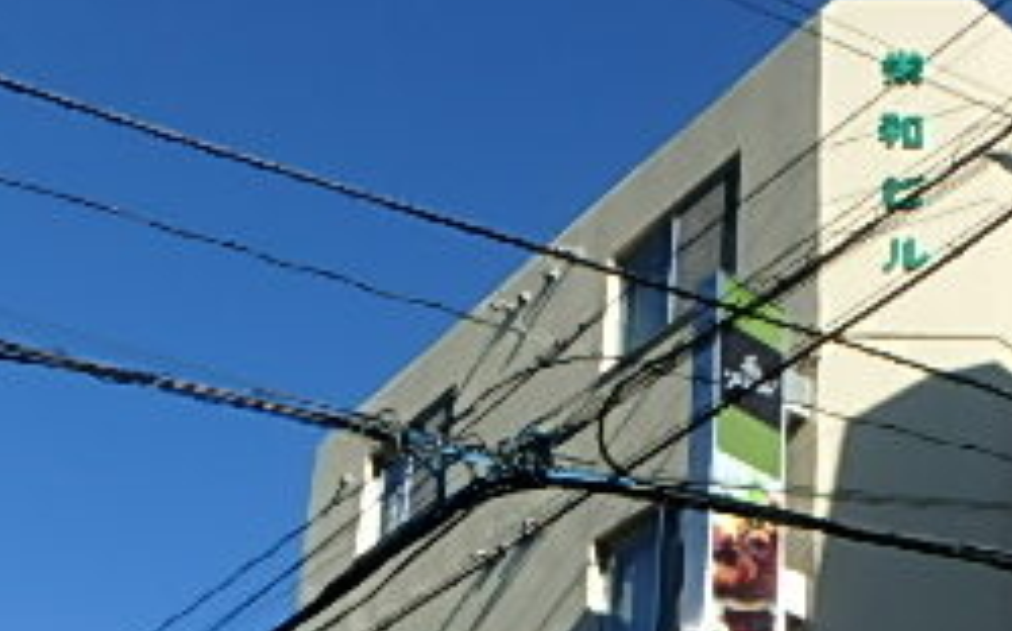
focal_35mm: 57
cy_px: 906
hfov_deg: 33.3
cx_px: 959
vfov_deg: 20.1
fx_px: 1571
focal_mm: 3.7
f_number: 6
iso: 125
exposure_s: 1/640
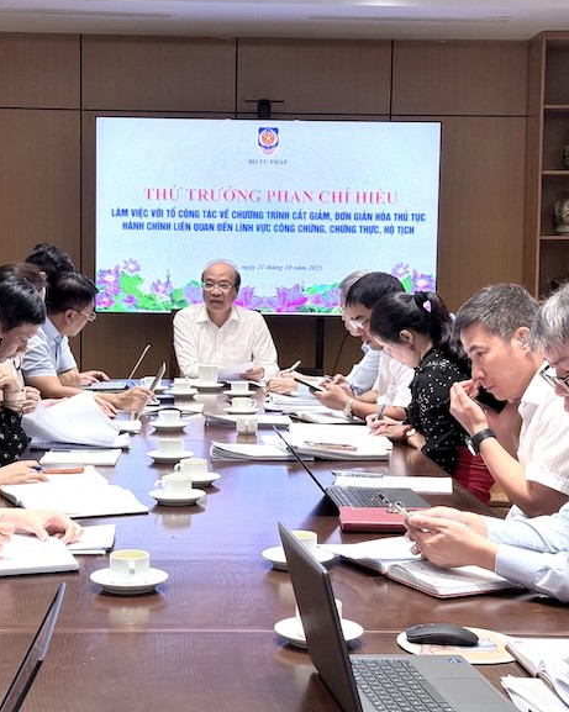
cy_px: 352
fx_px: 1369
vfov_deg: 29.2
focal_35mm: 65
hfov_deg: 23.5
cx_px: 253
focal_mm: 6.76
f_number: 1.78
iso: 125
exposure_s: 1/131
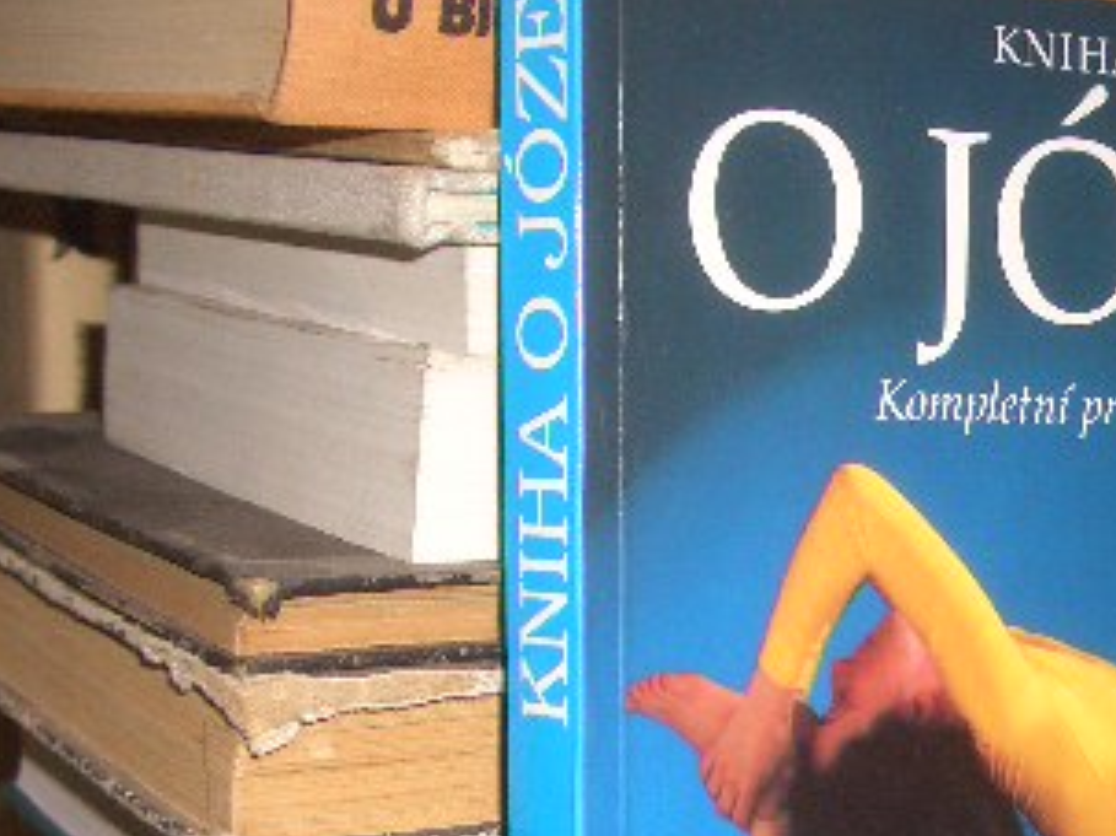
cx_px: 847
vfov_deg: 19.5
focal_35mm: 74
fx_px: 2385
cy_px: 755
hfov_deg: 26.0
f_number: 2.6
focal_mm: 5.8
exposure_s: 1/60
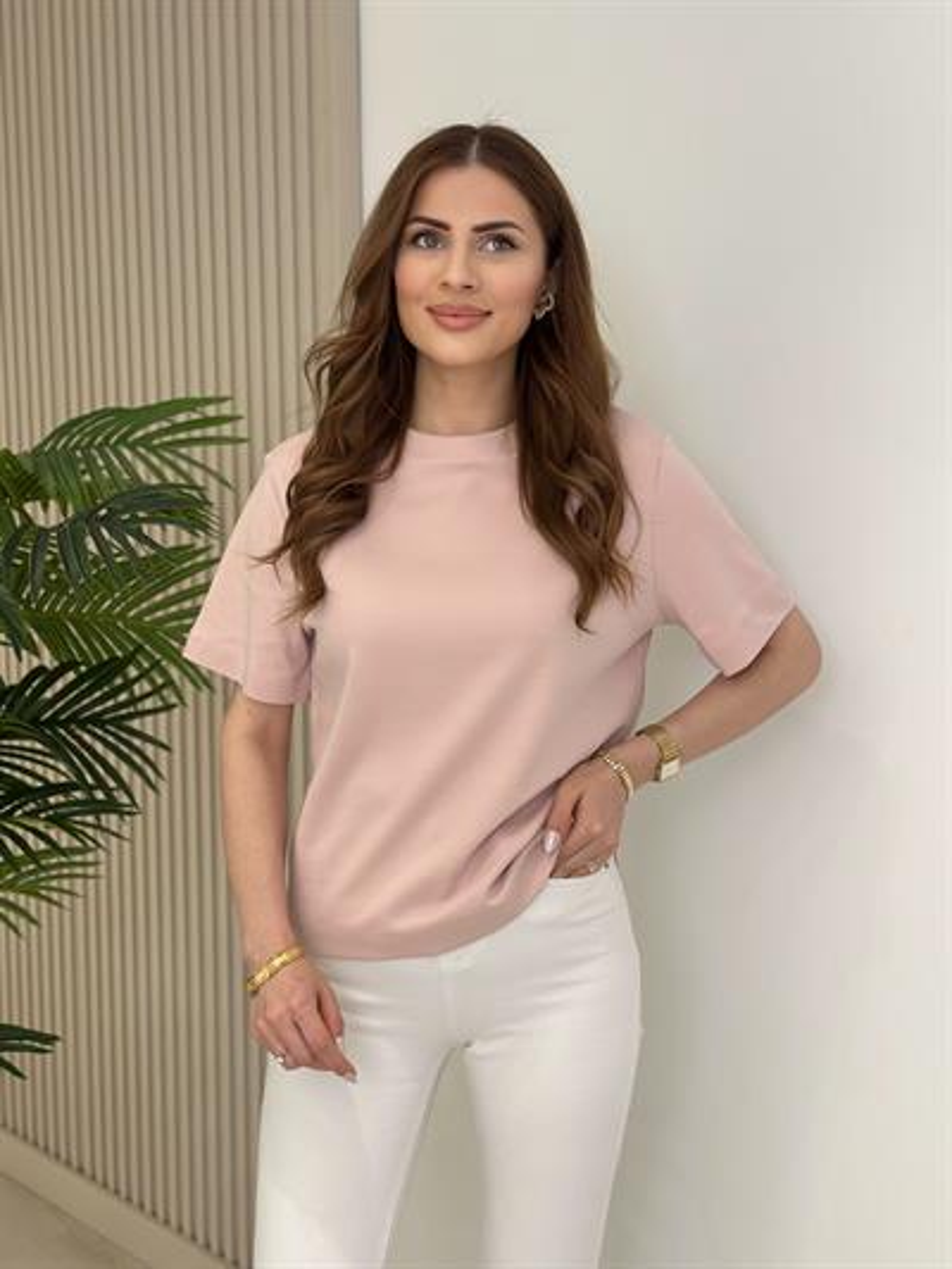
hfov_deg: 30.3
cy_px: 634
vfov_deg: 39.6
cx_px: 476
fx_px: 1759
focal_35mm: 48
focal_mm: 6.86
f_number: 1.78
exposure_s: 1/344
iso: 80
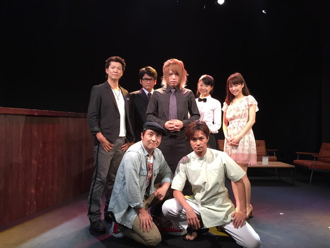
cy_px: 124
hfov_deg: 61.7
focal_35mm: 29
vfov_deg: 48.2
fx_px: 276
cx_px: 165
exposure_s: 1/30
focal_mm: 4.15
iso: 40
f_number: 2.2
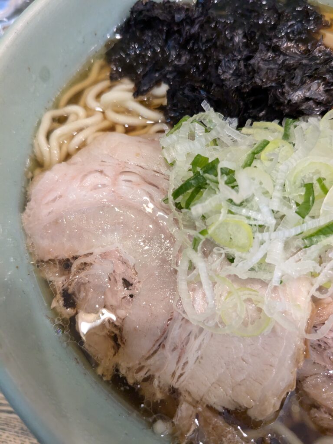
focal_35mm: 27
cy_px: 222
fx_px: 346
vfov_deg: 65.3
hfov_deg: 51.4
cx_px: 166
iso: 602
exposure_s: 1/99.9
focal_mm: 4.38
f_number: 1.73
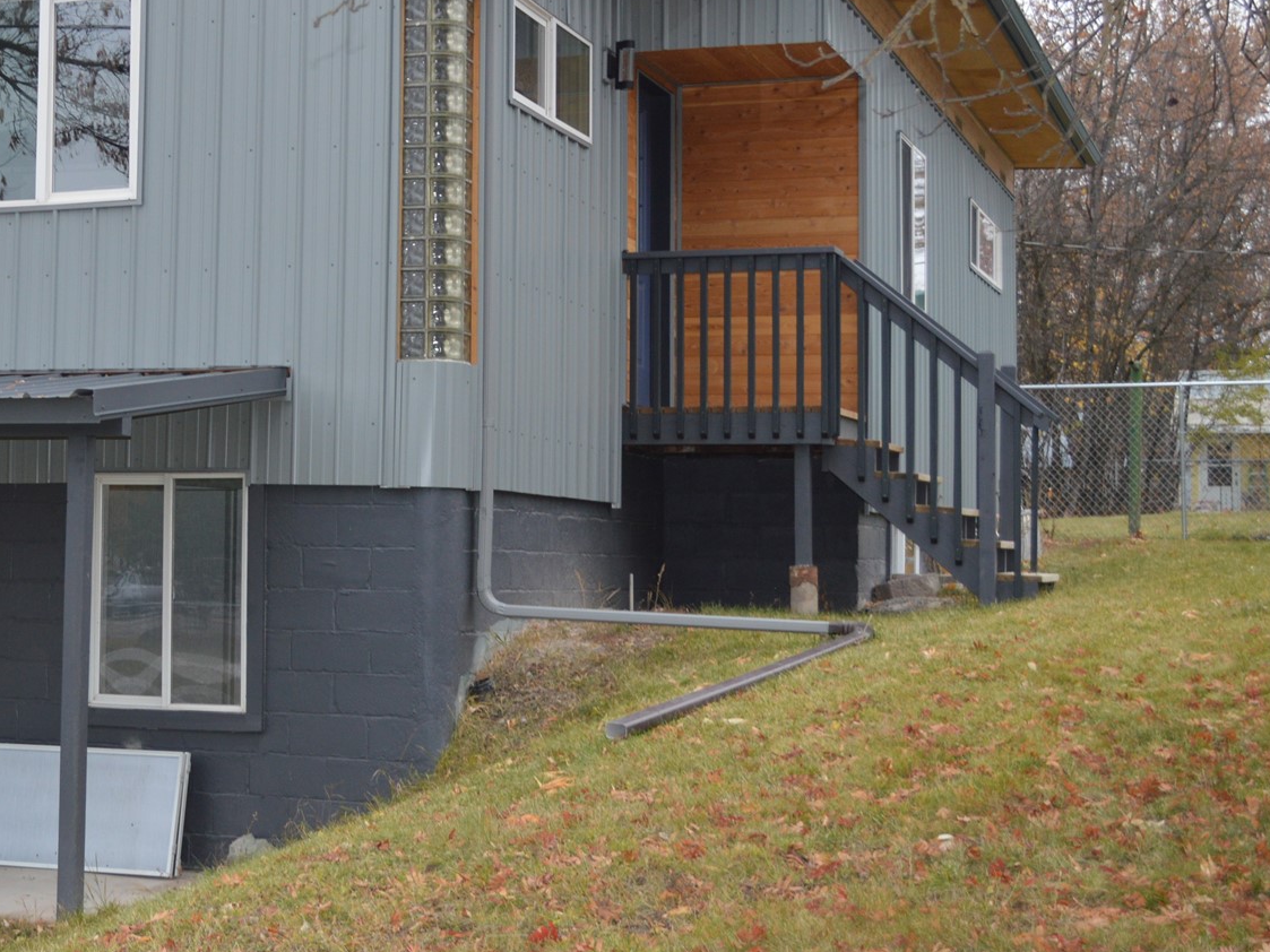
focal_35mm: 67
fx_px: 2458
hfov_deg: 28.0
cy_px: 326
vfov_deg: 21.8
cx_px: 159
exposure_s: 1/125
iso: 360
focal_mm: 24
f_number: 4
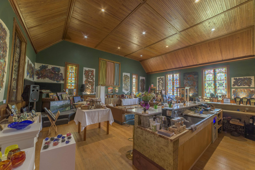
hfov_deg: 104.2
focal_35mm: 14
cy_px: 85
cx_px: 128
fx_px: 99
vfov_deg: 81.2
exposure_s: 1/200
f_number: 8
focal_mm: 14
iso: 640
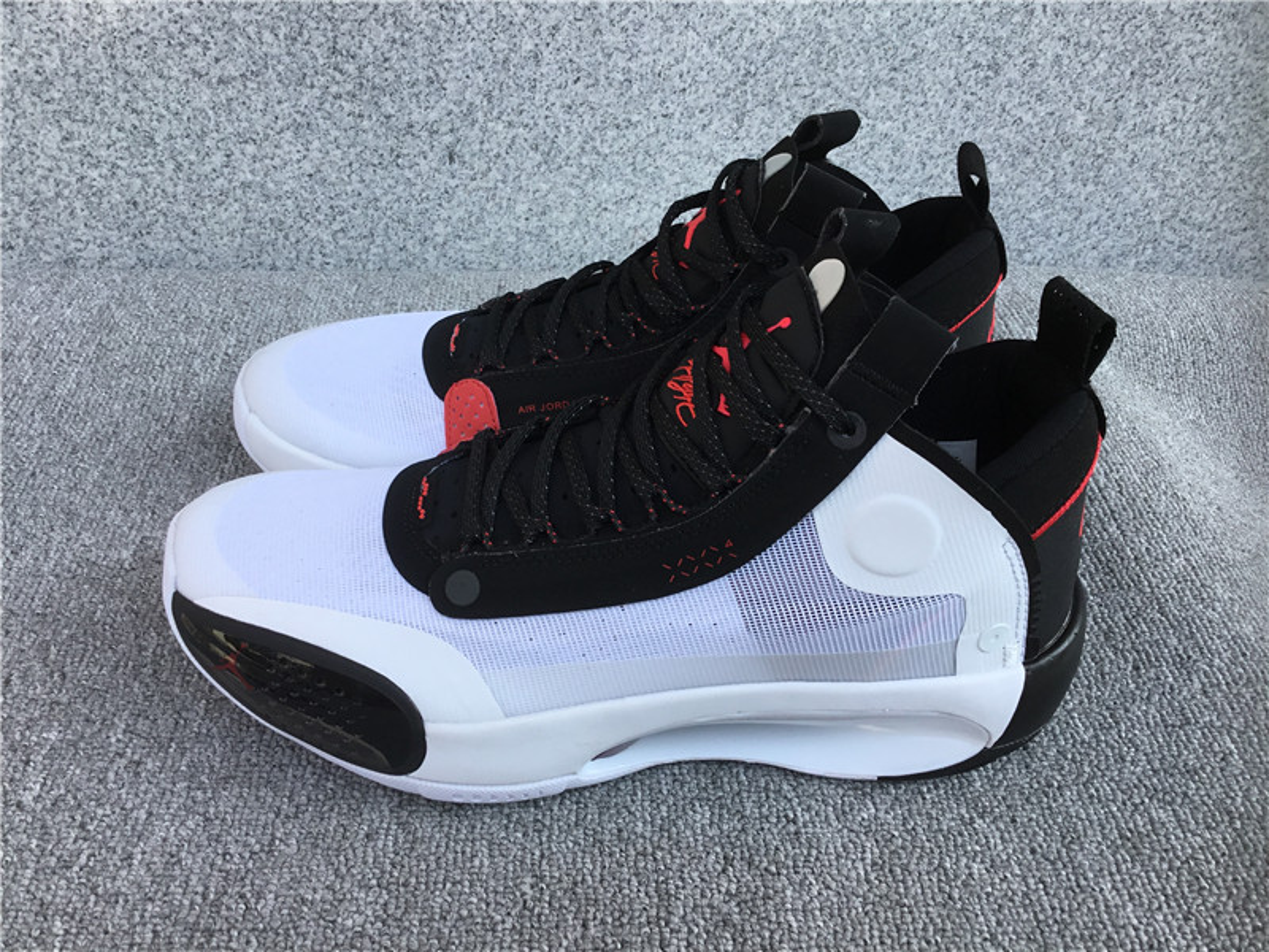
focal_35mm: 31
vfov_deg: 45.4
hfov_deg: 58.4
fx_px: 1136
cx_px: 634
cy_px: 476
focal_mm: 3.3
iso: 25
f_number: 2.4
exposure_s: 1/277
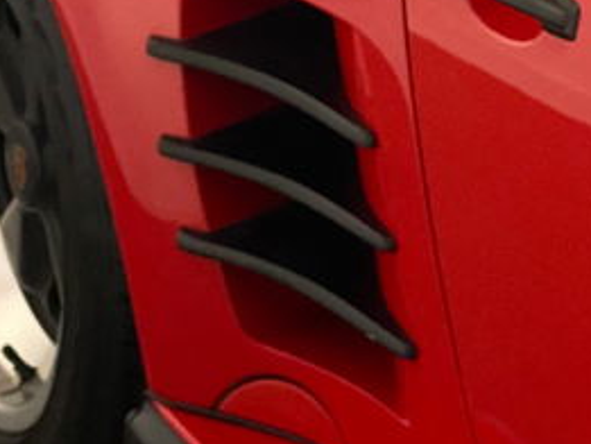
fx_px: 2613
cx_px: 568
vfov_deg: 9.6
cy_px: -70
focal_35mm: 153
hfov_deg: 12.8
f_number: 2
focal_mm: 6
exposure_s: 1/53
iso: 640
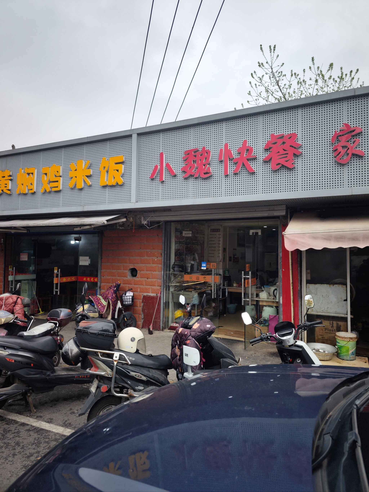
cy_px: 246
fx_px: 327
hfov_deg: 58.9
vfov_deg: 73.9
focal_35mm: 23
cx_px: 184
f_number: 1.9
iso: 105
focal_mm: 8.7
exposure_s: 1/2000
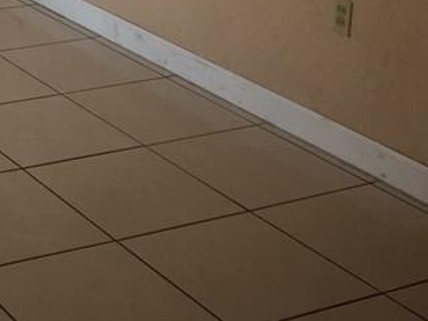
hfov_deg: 18.8
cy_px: -149
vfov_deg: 14.7
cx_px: -176
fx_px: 1162
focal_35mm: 94
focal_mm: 4.15
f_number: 2.2
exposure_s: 1/120
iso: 40
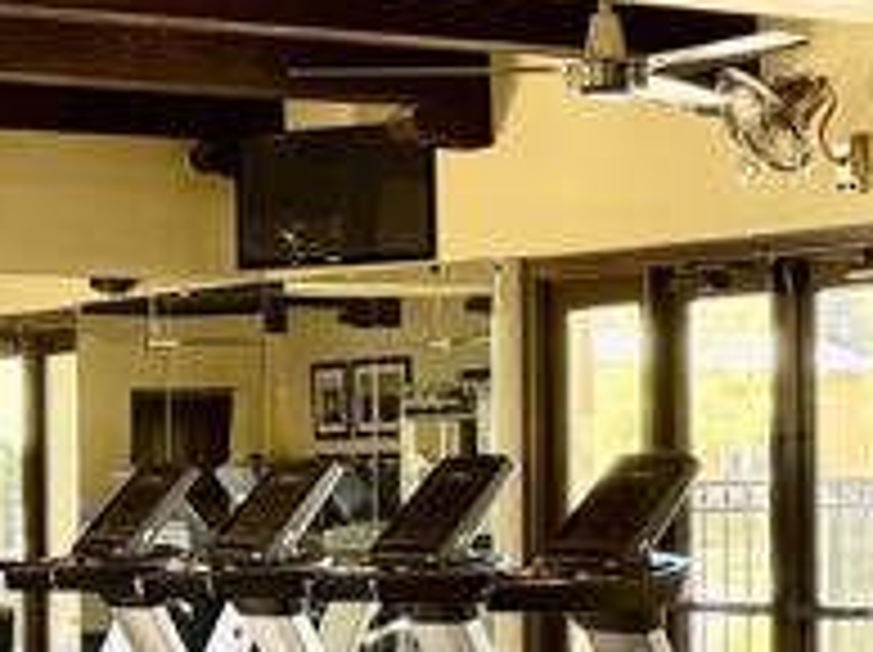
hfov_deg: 13.8
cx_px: 1570
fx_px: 3199
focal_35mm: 127
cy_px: 337
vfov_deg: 11.6
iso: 200
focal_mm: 6.76
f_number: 1.78
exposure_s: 1/79
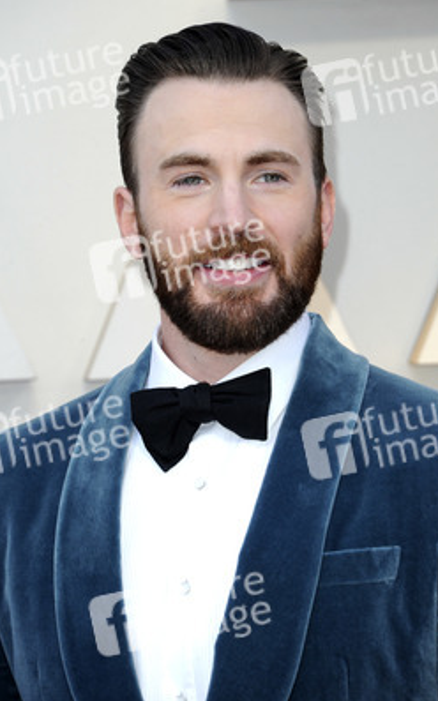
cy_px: 350
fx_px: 4910
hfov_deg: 5.1
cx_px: 232
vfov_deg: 8.2
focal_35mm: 257
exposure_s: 1/250
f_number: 8
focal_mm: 250
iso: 1000
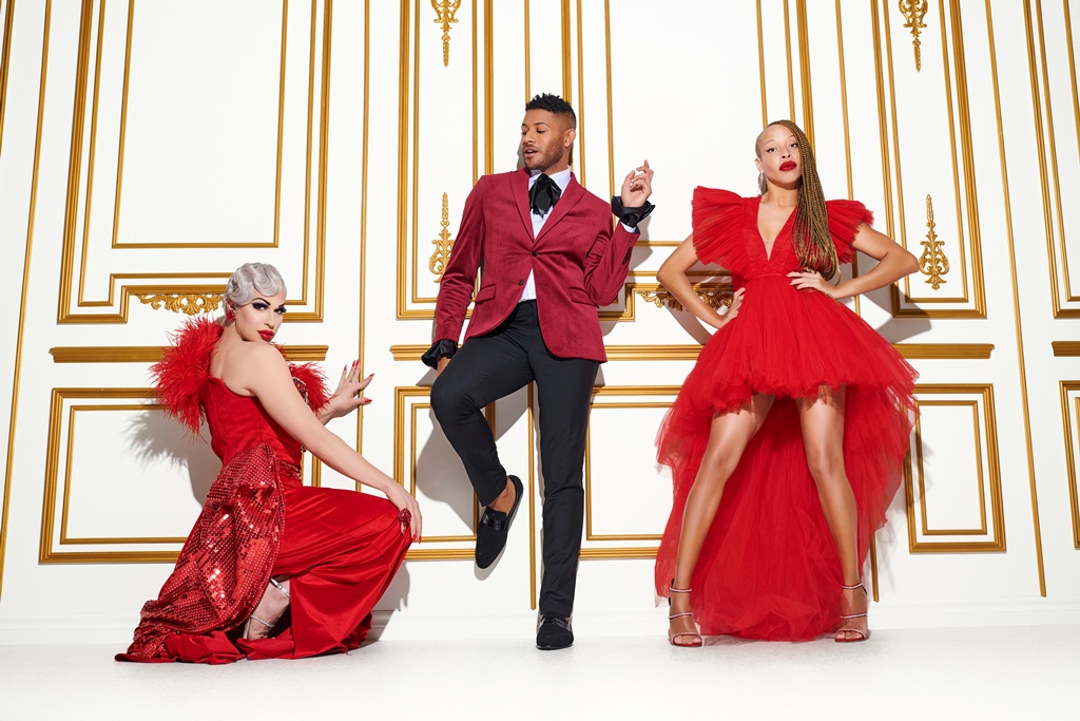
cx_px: 540
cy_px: 360
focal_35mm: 35
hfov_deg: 54.4
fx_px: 1050
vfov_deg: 37.9
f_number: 5.6
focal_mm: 35
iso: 100
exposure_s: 1/200
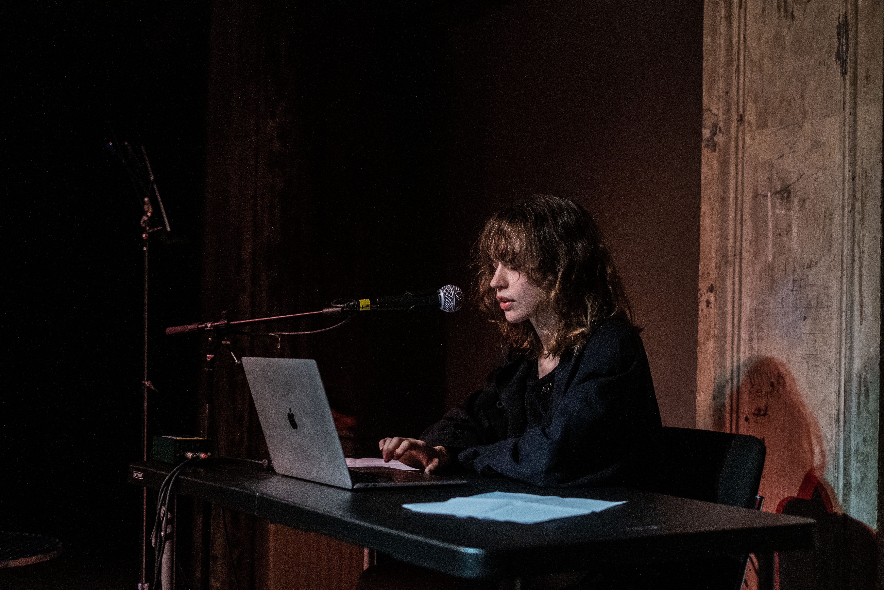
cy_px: 295
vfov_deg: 25.5
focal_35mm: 53
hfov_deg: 37.5
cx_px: 442
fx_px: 1301
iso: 3200
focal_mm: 35
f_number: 2
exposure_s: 1/250
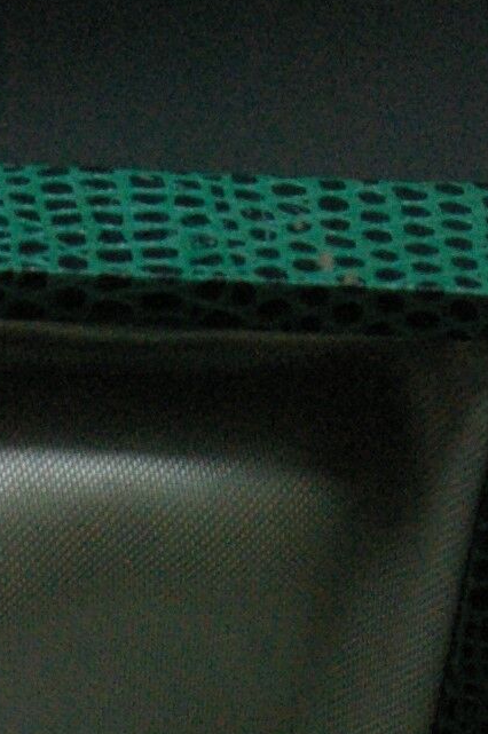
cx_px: -373
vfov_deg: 10.3
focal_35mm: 183
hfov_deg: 7.3
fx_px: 3729
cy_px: 1531
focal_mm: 26
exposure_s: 1/500
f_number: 8
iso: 1600
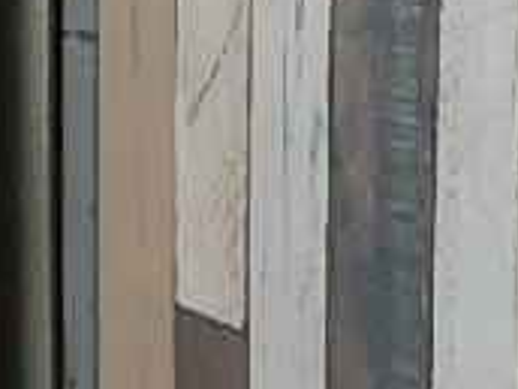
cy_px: -90
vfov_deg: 17.9
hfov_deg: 20.2
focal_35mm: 78
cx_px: 849
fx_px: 1167
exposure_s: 1/30
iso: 250
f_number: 3.5
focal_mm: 3.7
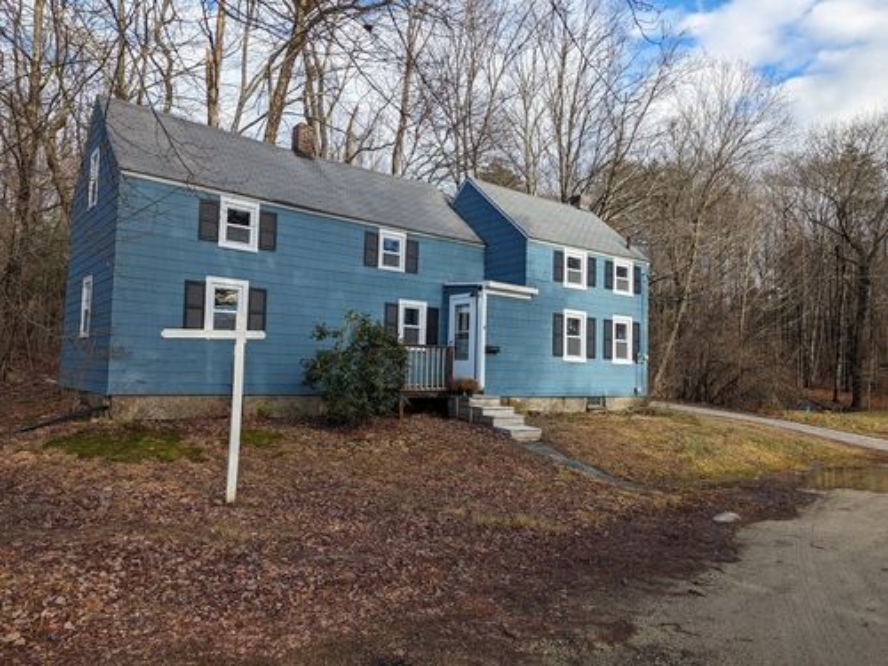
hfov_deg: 71.6
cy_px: 333
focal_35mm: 24
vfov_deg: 56.8
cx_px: 444
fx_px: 616
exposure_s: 1/797
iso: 49
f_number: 1.85
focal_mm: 6.81
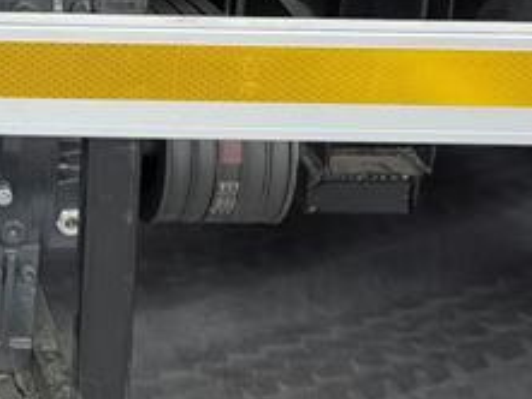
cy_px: -257
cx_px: -335
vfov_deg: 11.4
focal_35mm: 123
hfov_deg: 14.6
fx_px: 1891
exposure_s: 1/50
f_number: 1.4
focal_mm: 6.98
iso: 320
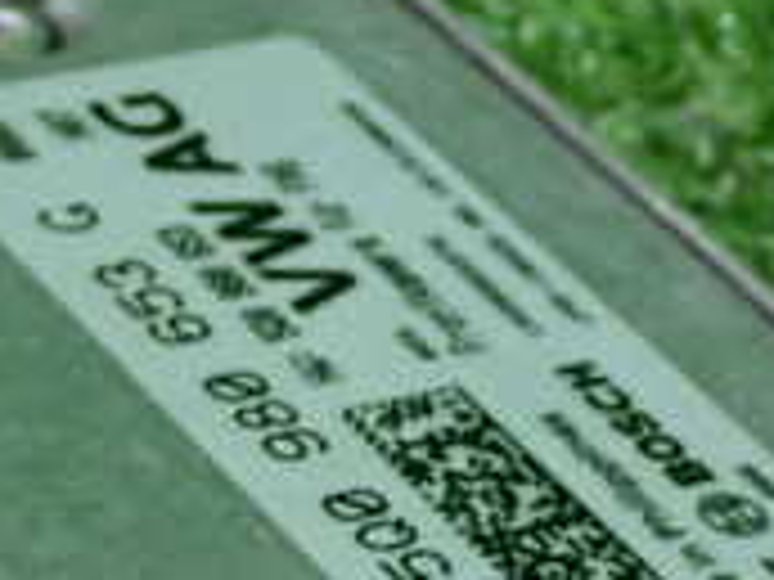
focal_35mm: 202
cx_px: 158
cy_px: 773
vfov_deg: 7.3
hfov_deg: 9.8
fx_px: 4517
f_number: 3.5
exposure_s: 1/60
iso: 500
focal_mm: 10.35
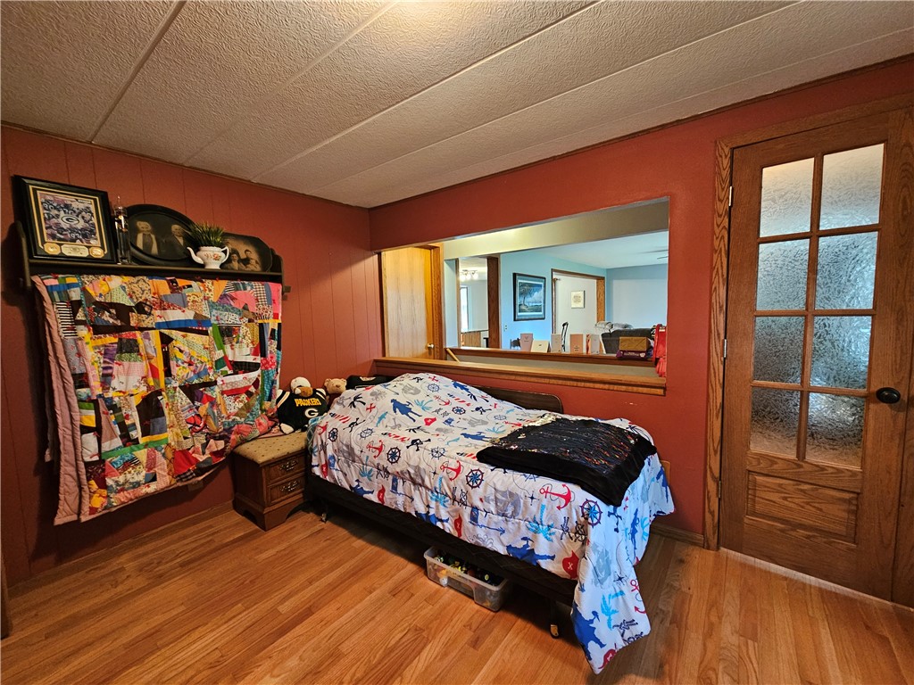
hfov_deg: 106.2
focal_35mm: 13
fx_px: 343
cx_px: 457
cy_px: 342
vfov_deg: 89.9
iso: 400
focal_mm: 2.2
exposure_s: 1/30
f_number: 2.2
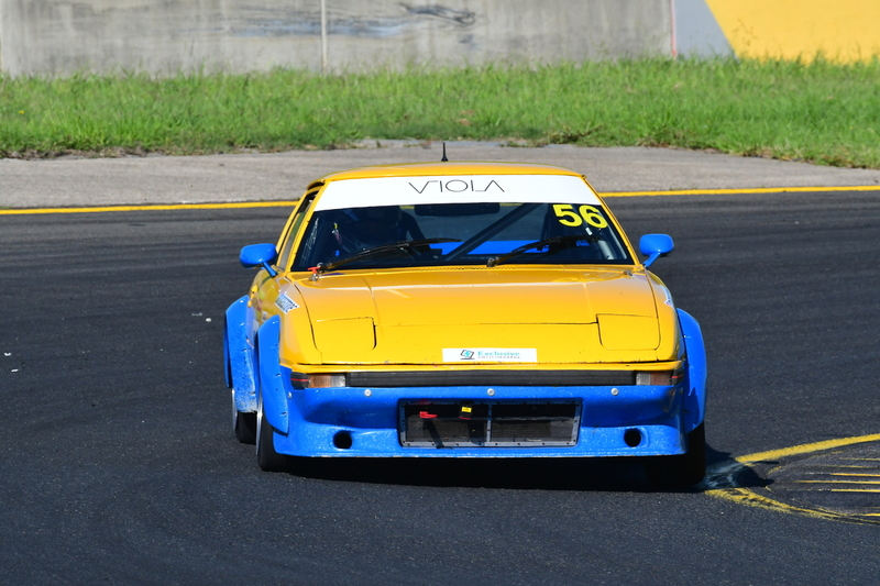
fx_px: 15396
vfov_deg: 2.2
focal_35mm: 630
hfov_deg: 3.3
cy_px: 293
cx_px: 440
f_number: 13
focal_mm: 420
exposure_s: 1/640
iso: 500
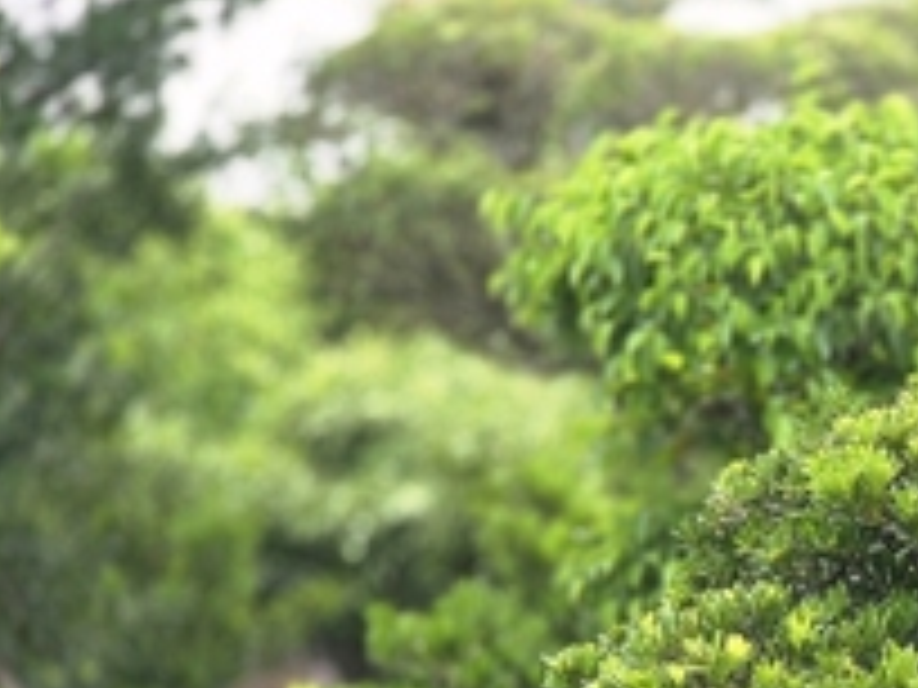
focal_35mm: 162
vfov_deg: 9.1
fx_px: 4296
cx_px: 981
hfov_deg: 12.0
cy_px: 805
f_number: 2.4
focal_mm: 7.9
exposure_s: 1/270
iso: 50
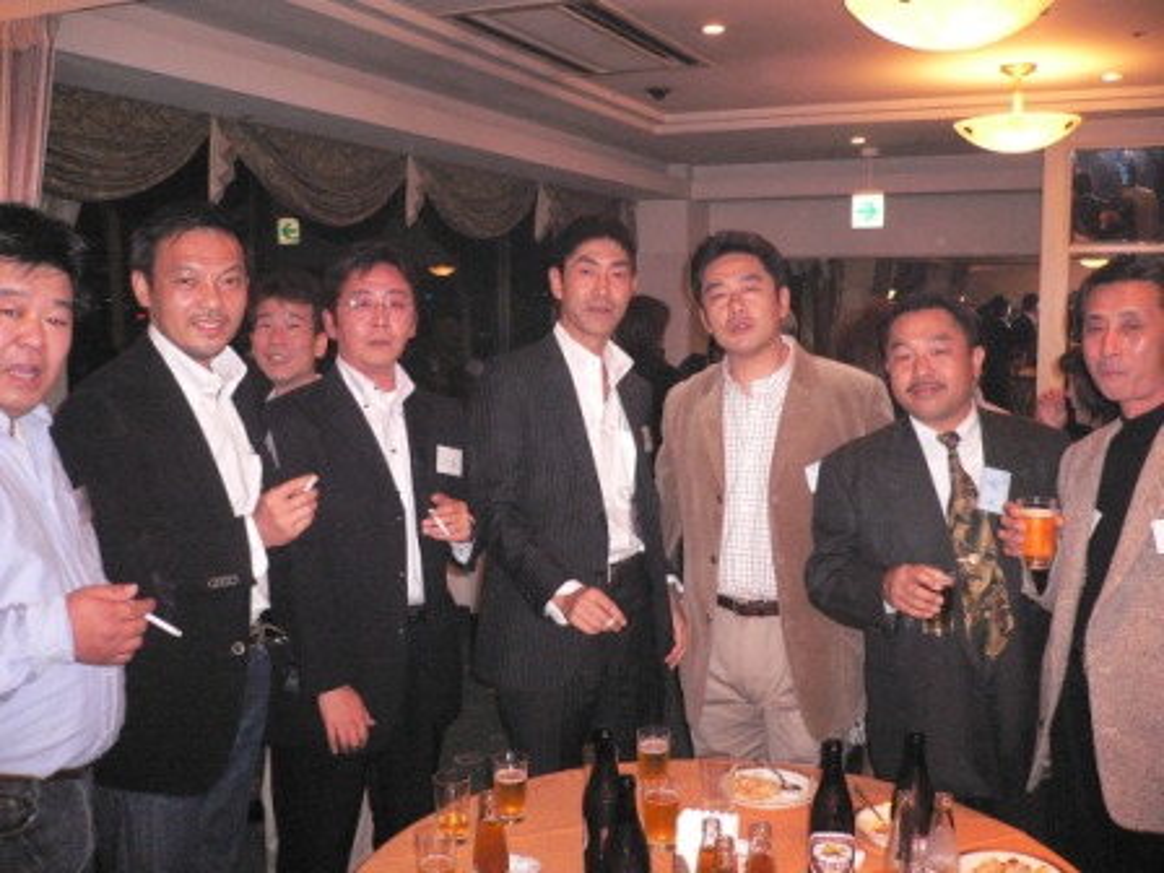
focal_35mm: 35
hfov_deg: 52.6
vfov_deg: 40.7
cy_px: 436
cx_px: 582
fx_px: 1177
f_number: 2.8
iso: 400
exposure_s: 1/60
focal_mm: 5.8
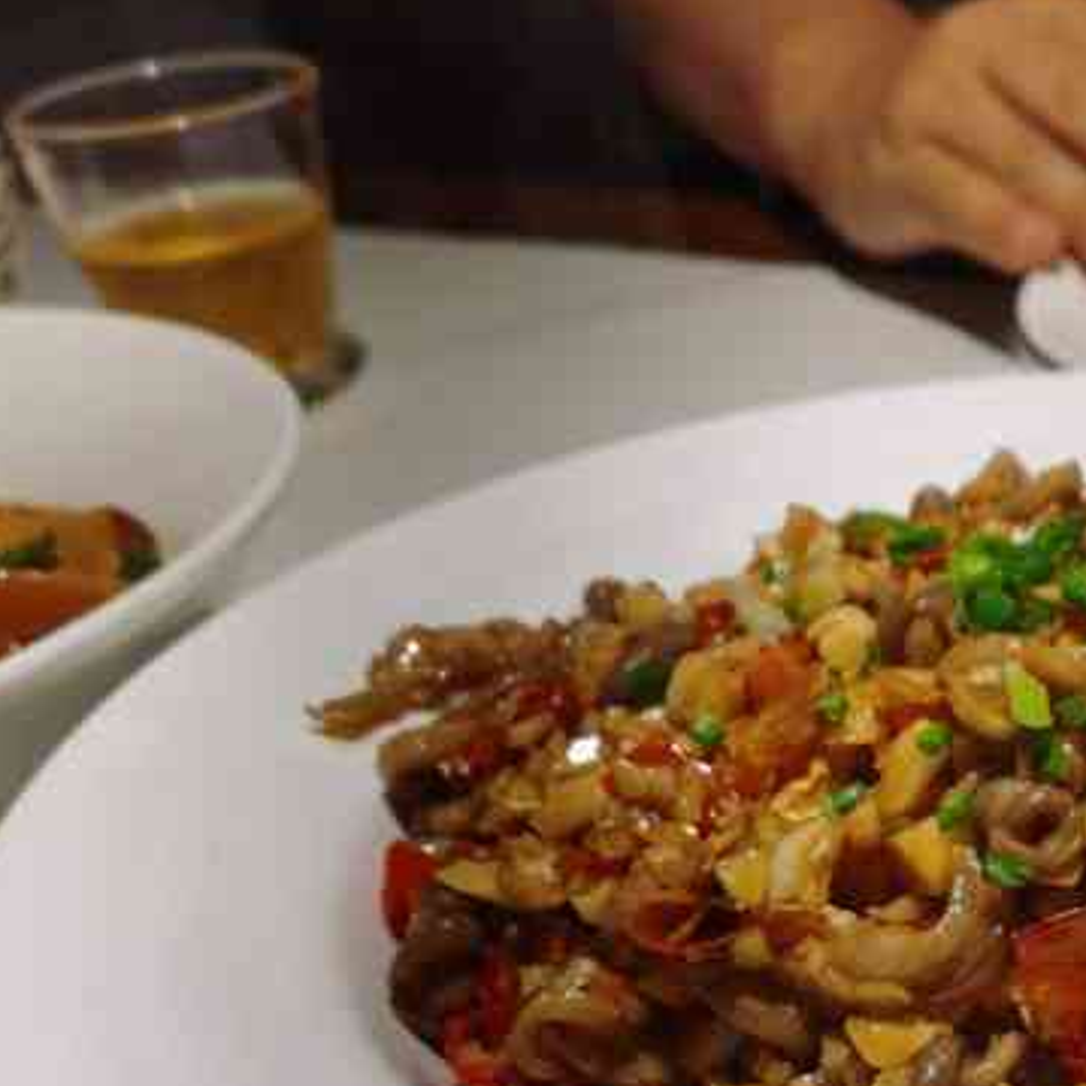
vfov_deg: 26.7
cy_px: 994
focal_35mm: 62
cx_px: 995
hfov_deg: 26.7
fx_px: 2201
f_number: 1.8
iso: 50
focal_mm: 5.58
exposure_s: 1/217
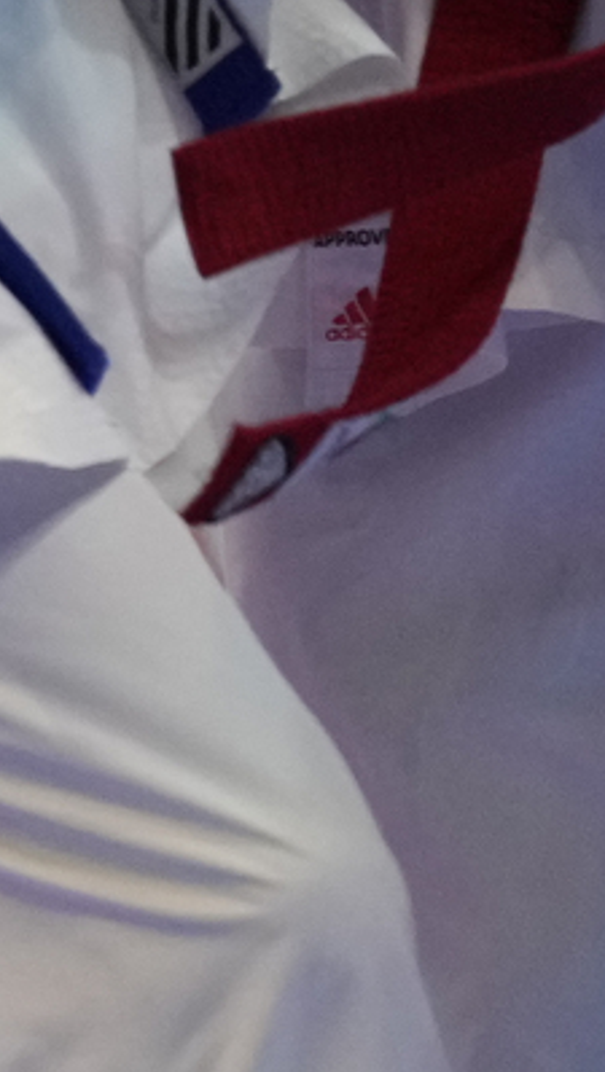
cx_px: 1207
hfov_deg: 1.2
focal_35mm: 984
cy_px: -1107
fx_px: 28010
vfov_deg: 2.2
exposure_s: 1/1000
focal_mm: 150
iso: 2500
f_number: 2.8
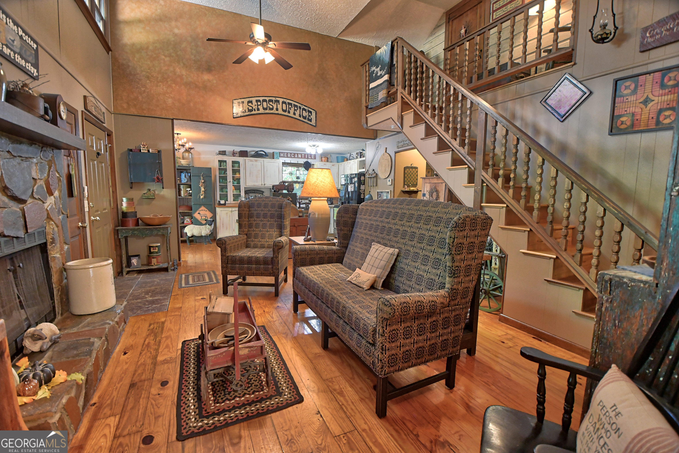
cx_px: 340
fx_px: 283
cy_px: 226
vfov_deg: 77.3
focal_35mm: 15
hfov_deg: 100.4
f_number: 4.5
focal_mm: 10
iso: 2200
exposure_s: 1/15
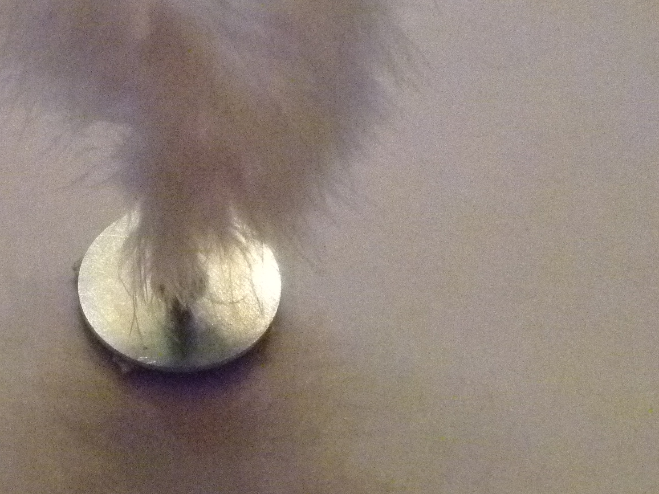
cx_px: 179
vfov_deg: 23.5
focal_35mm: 62
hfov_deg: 30.8
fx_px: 1180
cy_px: 161
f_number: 3.5
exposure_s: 1/160
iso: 1600
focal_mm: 6.3
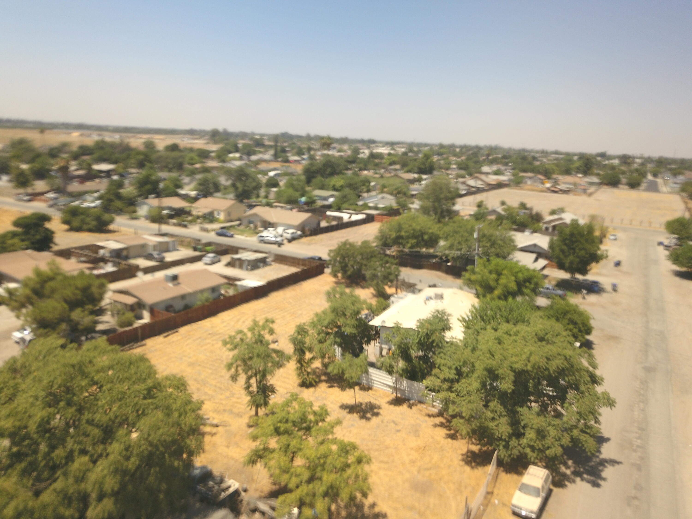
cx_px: 346
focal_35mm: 26
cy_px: 260
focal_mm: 4.7
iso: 100
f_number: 2.2
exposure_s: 1/104
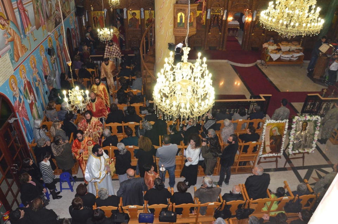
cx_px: 169
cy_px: 112
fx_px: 253
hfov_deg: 67.5
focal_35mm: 27
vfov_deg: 47.7
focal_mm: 18
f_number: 6.3
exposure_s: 1/60
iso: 2000
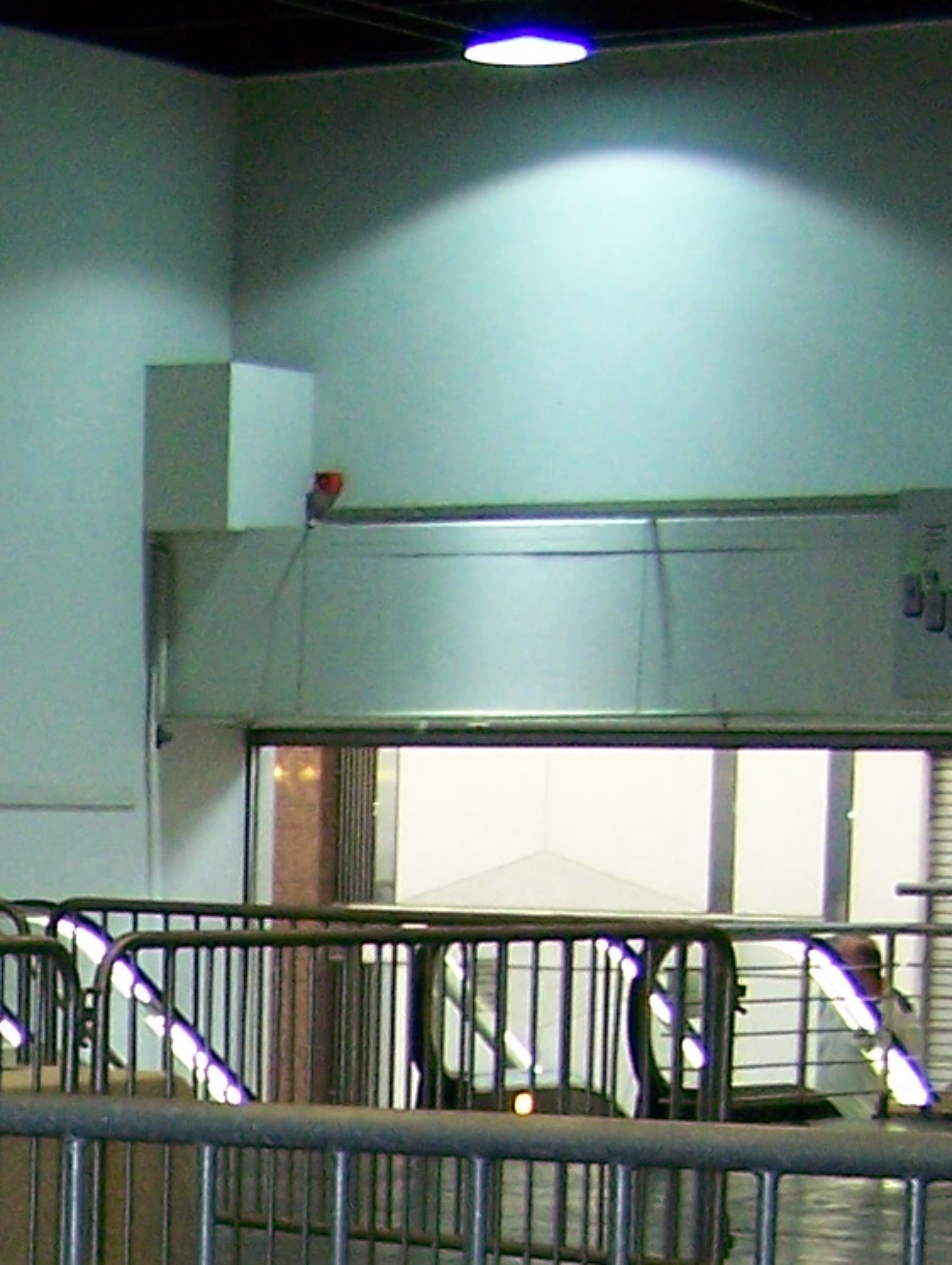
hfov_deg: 10.0
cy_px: 1626
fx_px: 5270
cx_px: -532
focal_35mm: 144
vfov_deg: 13.2
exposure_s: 1/60
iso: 160
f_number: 2.8
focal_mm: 6.3
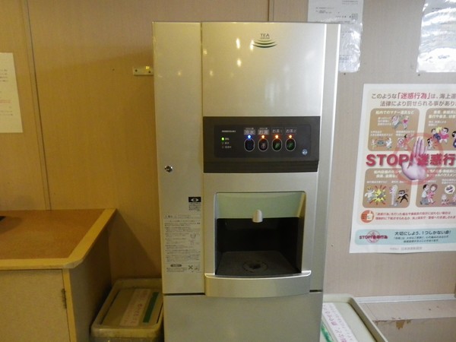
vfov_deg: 49.7
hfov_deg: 63.4
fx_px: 369
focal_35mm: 28
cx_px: 228
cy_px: 171
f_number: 3.5
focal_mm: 5
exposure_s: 1/50
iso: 640
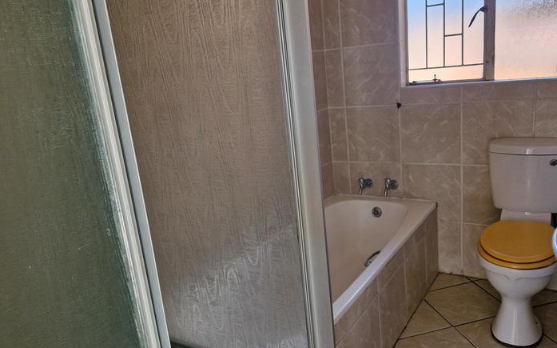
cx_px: 314
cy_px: 183
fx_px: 425
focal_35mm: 28
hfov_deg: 66.2
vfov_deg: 44.5
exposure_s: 1/180
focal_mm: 5.54
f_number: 1.8
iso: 80
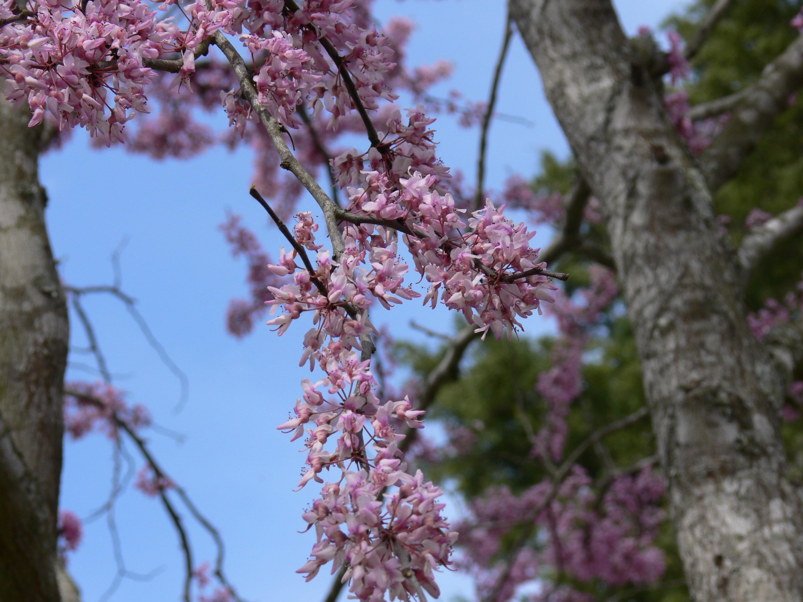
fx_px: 3108
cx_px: 402
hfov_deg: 14.7
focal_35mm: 134
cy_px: 301
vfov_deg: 11.1
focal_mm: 28.3
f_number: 5.6
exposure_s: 1/200
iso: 80
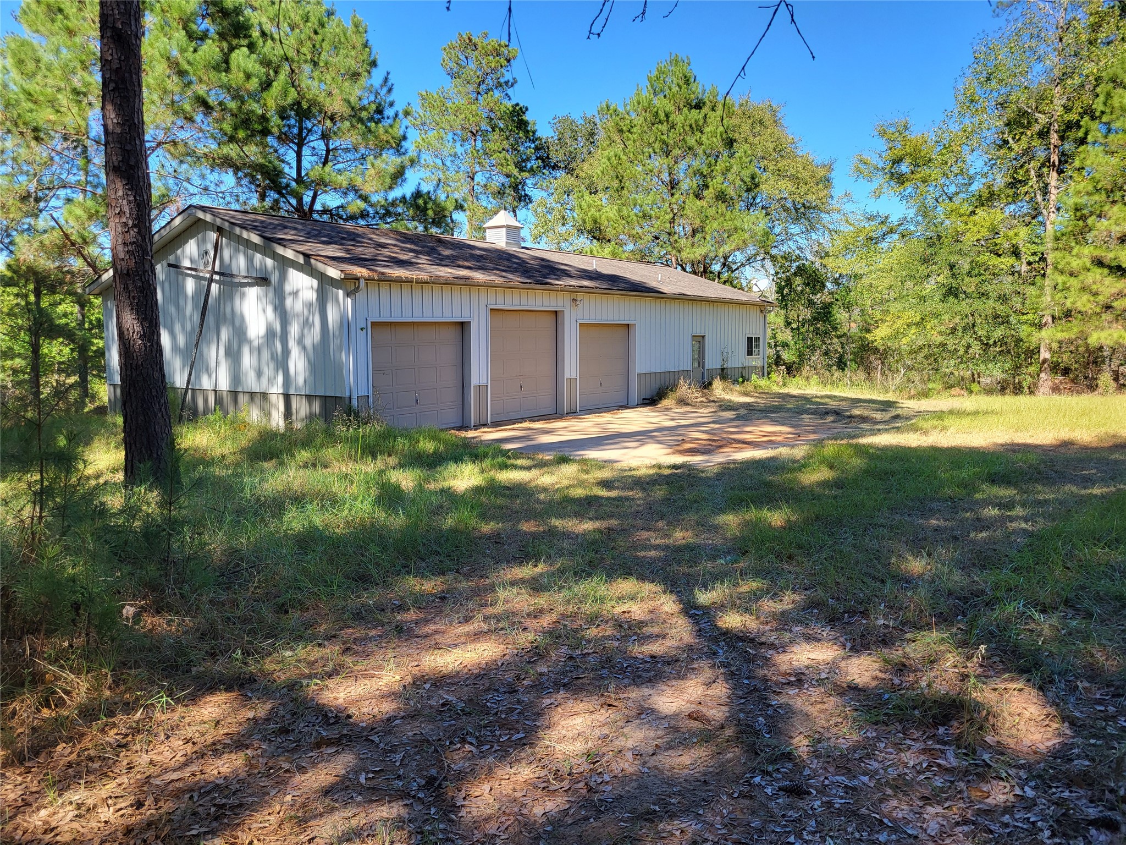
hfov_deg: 67.3
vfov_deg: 53.1
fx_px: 846
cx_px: 563
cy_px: 422
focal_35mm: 26
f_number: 1.8
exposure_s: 1/652
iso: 40
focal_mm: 5.4
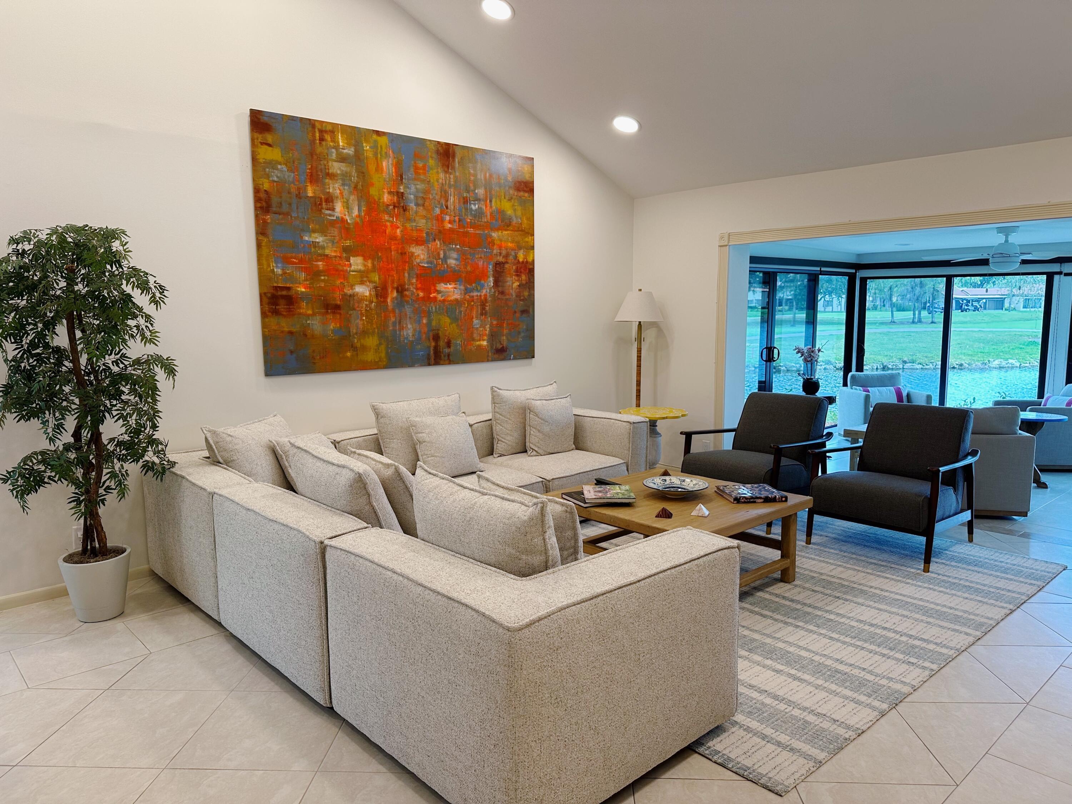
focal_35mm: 24
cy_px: 402
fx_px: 743
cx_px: 536
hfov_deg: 71.6
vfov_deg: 56.8
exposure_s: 1/120
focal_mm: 6.86
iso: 100
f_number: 1.78
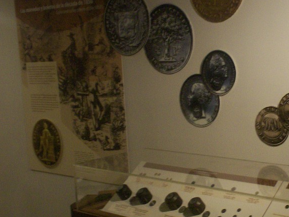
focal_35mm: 64
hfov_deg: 29.6
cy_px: 110
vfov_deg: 22.9
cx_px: 226
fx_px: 534
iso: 200
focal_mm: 6
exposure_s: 1/8
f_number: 4.5
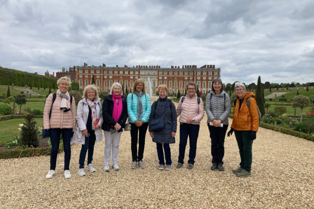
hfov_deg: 61.9
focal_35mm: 30
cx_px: 156
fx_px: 262
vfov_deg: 43.6
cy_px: 98
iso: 20
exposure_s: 1/1567
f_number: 1.8
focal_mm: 3.99
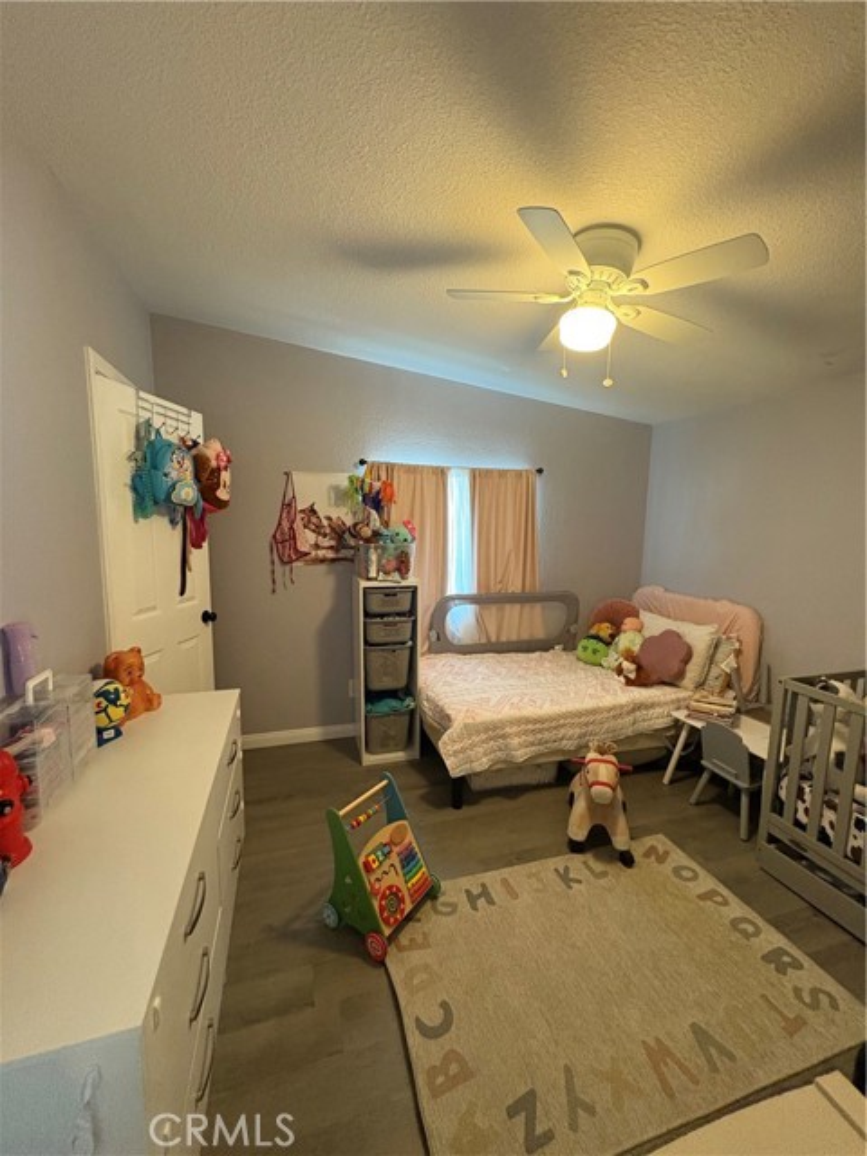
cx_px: 434
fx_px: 468
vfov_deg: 102.1
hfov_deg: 85.7
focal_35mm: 14
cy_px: 578
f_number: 2.2
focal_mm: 2.22
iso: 500
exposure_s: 1/60
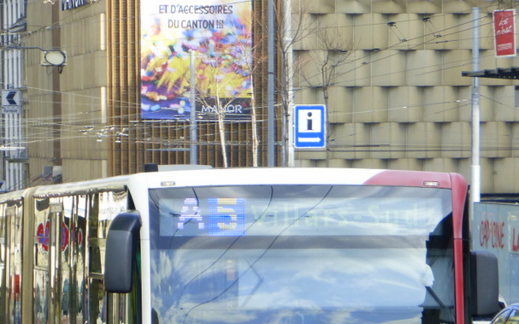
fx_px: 4101
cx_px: 244
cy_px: 336
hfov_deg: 7.2
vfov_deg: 4.5
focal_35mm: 290
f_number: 5.4
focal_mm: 24.4
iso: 100
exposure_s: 1/160
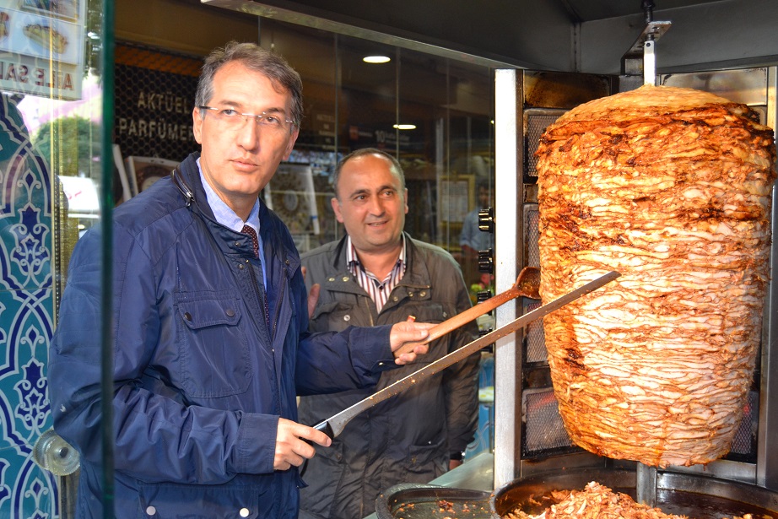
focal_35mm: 39
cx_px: 389
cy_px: 260
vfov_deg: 34.2
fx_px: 843
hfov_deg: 49.5
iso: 720
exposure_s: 1/60
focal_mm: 26
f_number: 4
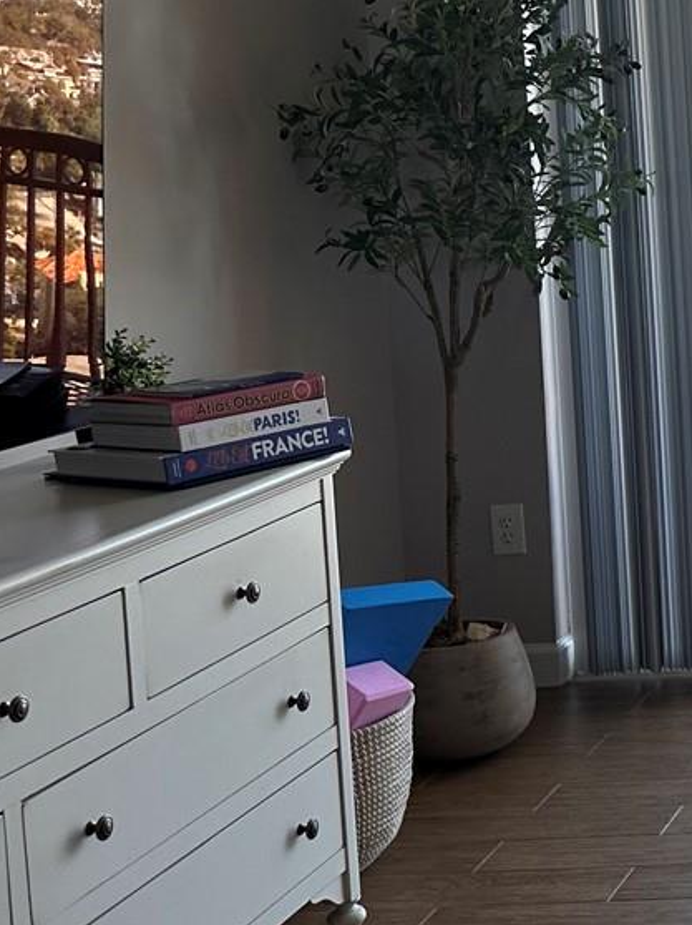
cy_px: 224
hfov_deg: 17.6
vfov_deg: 27.8
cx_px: 1215
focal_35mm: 69
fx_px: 1841
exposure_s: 1/309
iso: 80
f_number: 1.78
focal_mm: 6.86
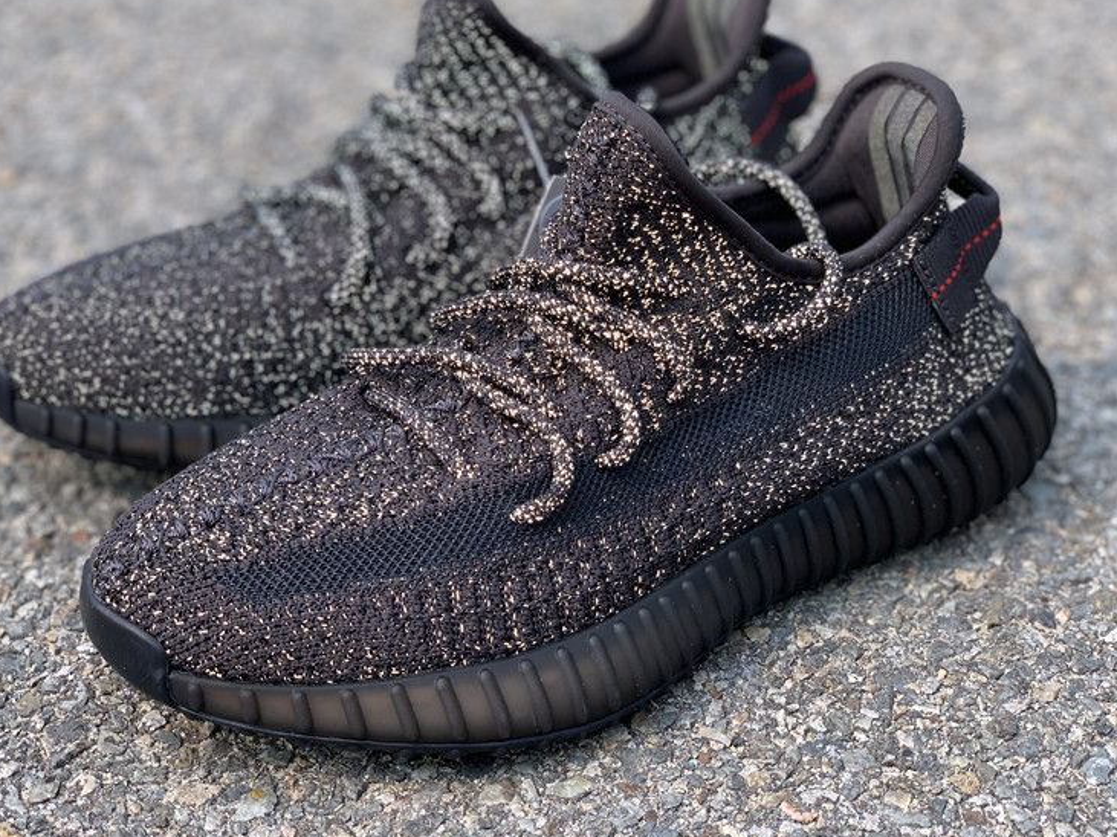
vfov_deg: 22.9
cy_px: 335
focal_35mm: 64
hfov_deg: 30.3
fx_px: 2065
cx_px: 510
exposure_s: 1/727
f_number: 2.4
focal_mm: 6
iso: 16
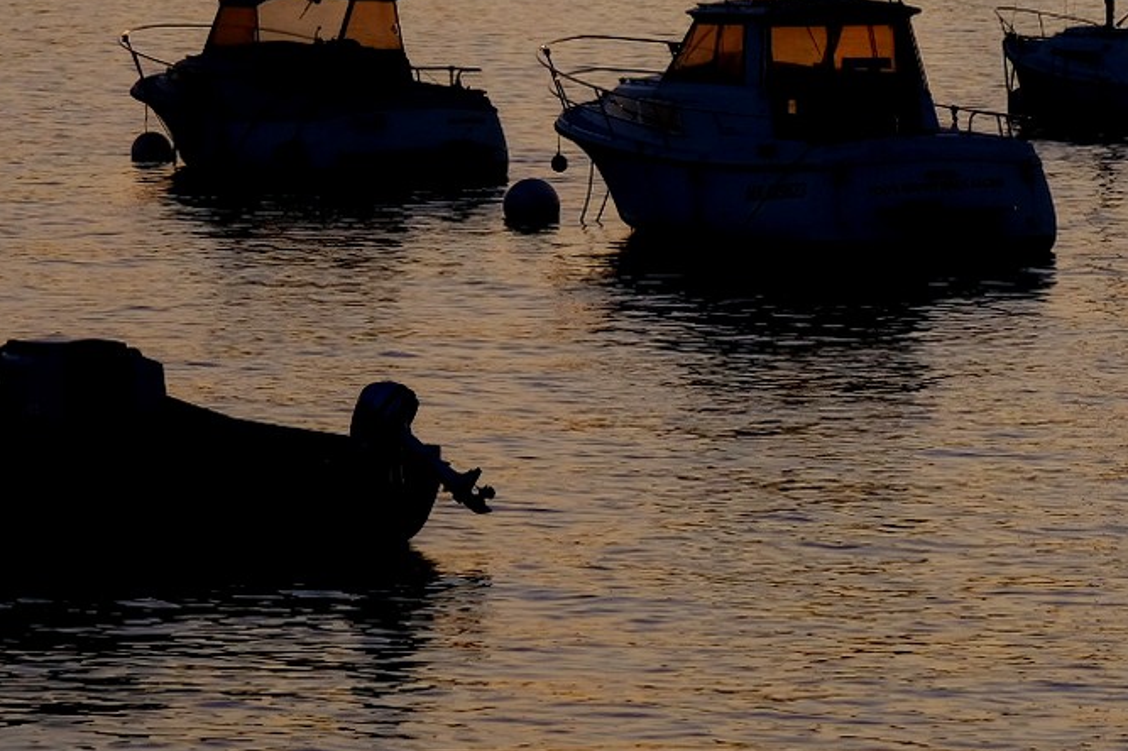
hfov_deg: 6.4
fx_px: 10147
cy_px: -225
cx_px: 651
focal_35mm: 324
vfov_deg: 4.2
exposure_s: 1/125
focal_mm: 80
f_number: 7.1
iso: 100
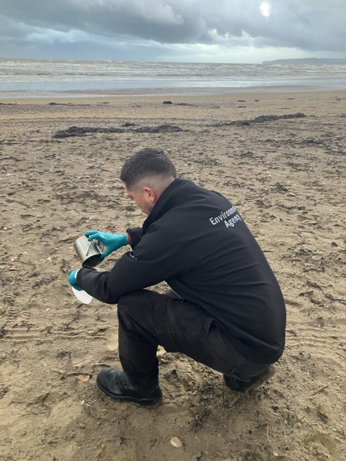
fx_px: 373
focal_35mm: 28
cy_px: 230
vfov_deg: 63.5
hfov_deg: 49.7
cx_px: 173
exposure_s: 1/60
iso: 160
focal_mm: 3.99
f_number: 1.8
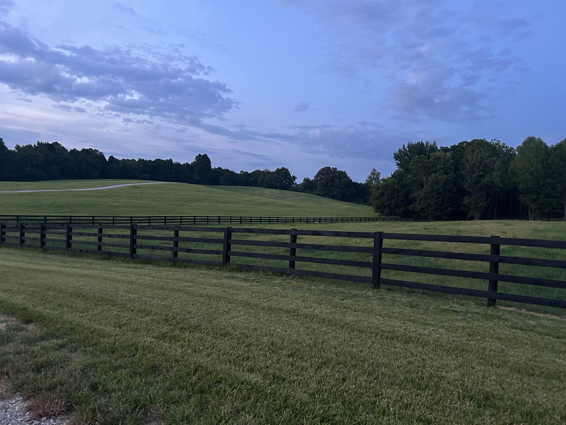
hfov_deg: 67.3
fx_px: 425
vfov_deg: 53.1
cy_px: 212
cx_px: 283
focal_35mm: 26
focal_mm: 5.7
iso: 640
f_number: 1.5
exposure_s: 1/33
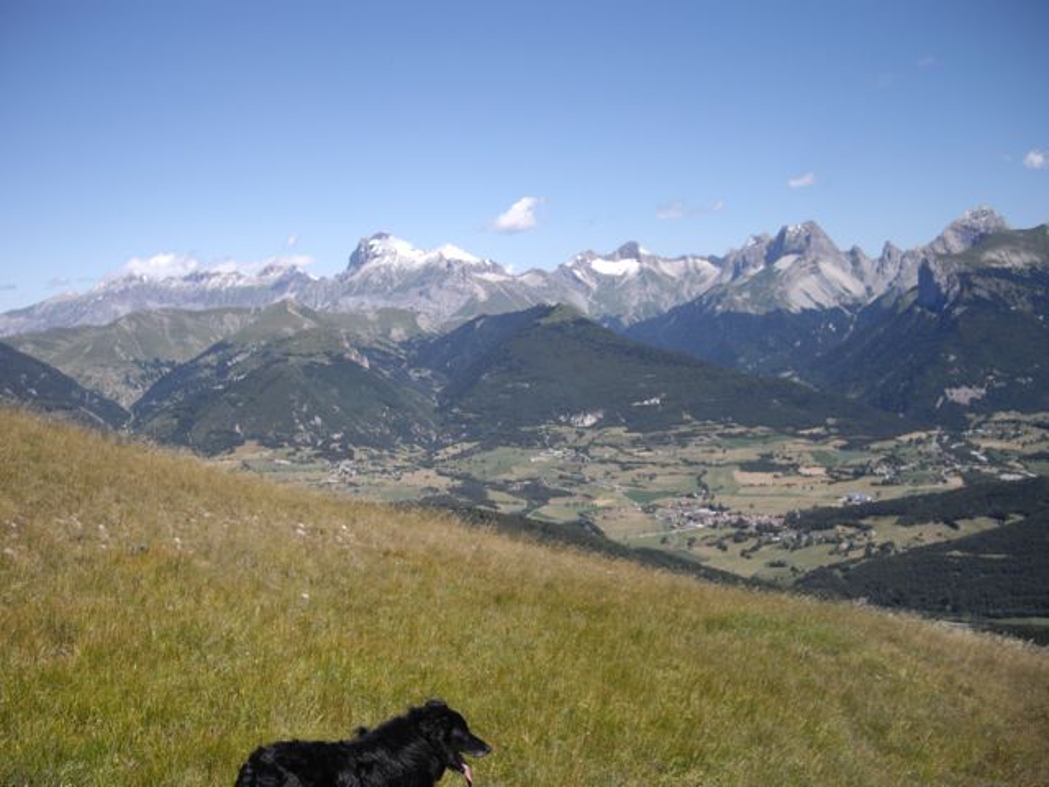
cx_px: 524
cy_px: 394
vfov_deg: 37.7
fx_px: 1152
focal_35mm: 38
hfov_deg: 49.0
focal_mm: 7.9
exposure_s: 1/800
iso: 50
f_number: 2.8
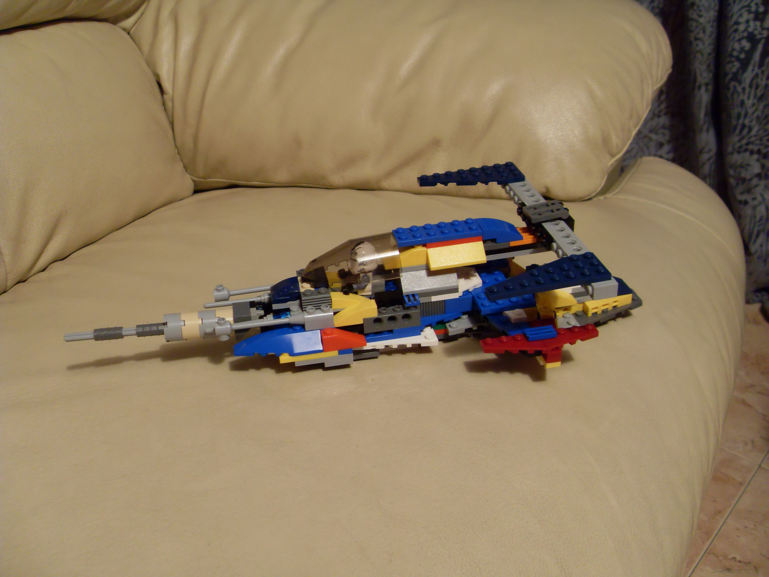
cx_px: 384
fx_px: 822
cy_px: 288
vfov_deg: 38.7
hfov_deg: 50.1
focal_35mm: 37
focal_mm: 6.3
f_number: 2.8
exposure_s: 1/15
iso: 200
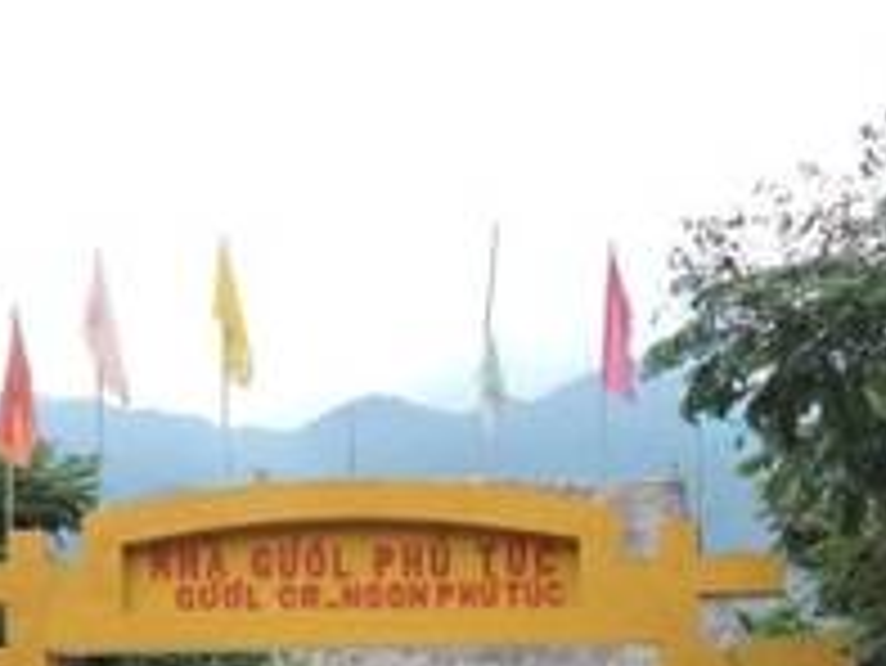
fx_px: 1870
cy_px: 754
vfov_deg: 19.3
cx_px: 517
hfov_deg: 26.6
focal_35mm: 73
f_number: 3.3
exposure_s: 1/320
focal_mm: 4.3
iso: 100
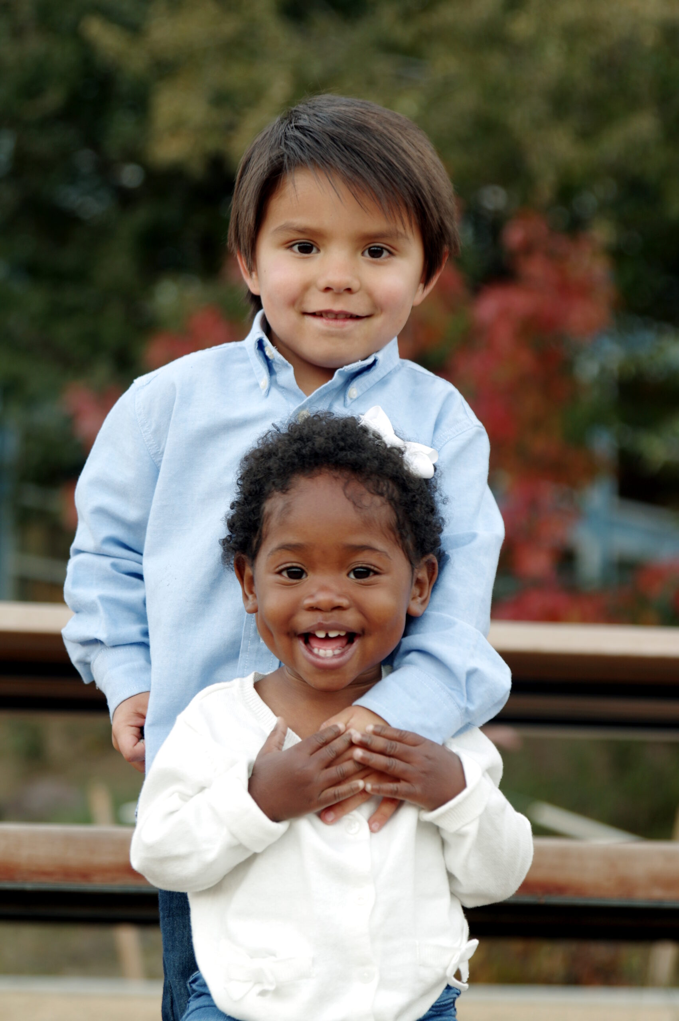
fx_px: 2664
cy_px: 510
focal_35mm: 94
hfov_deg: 14.5
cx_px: 340
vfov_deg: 21.7
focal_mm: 63
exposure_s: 1/60
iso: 100
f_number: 2.8
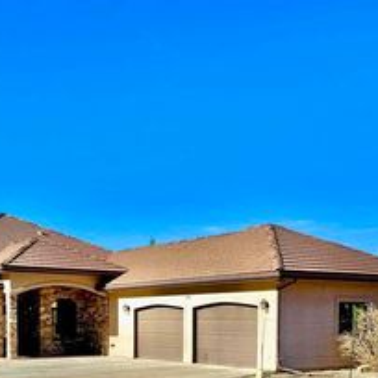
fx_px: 642
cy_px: 346
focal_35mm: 52
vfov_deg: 31.2
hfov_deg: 32.4
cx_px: 109
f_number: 1.78
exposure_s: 1/6173
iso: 80
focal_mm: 6.76
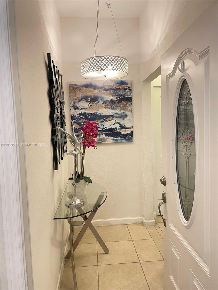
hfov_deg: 53.1
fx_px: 218
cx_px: 109
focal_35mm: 26
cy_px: 145
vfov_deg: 67.3
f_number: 1.6
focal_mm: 4.2
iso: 250
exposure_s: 1/60
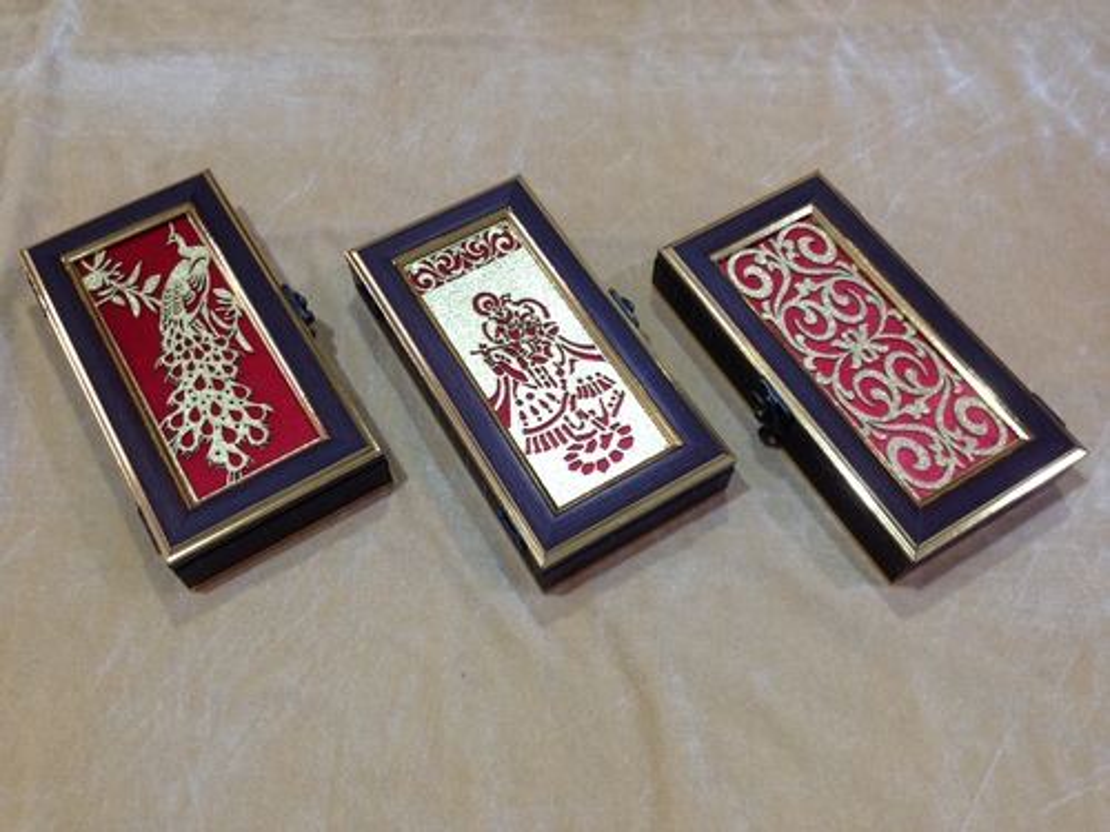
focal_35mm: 33
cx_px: 555
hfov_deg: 55.4
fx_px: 1058
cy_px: 416
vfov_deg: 42.9
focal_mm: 4.12
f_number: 2.4
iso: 100
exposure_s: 1/20
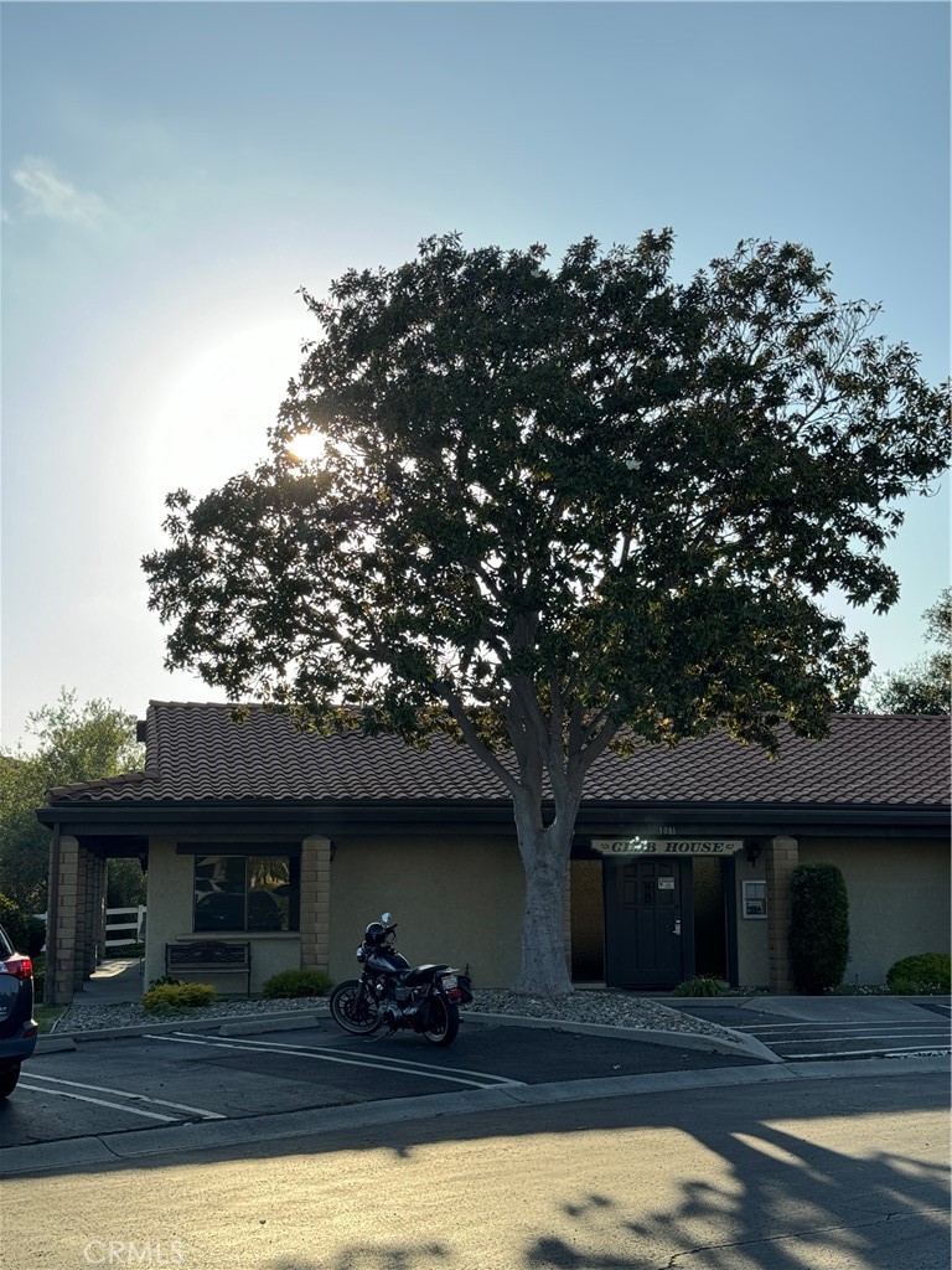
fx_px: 1760
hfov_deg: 30.3
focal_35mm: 48
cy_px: 635
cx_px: 476
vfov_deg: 39.7
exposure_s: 1/966
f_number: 1.78
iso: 64
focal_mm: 6.76
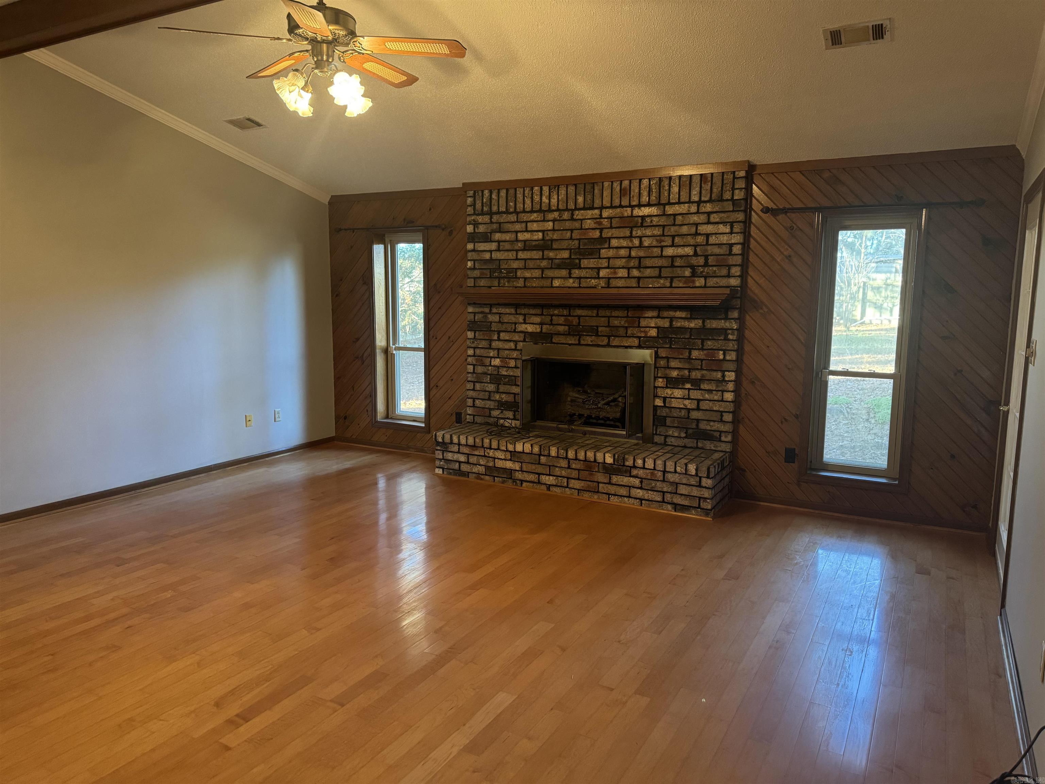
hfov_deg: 71.6
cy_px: 392
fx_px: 725
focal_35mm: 24
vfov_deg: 56.8
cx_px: 522
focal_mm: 6.76
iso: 640
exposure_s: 1/40
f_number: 1.78
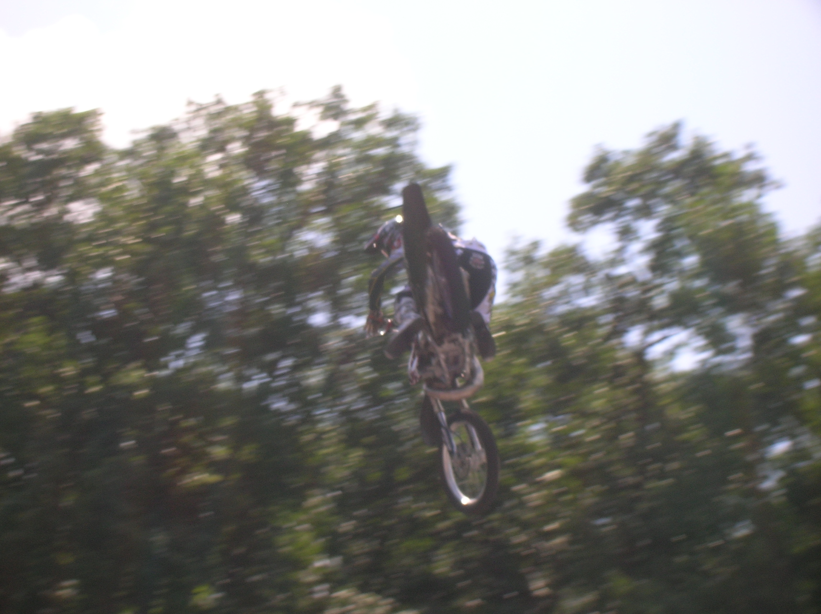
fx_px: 2417
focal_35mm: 102
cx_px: 410
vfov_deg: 14.5
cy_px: 307
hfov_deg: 19.3
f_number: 8.2
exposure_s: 1/120
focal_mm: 17.1
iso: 50
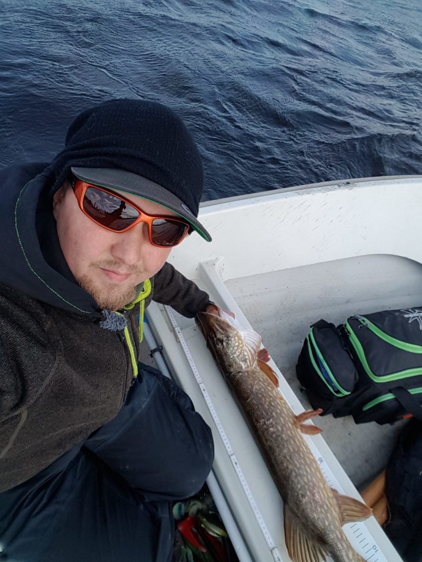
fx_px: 341
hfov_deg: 63.4
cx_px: 211
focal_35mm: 21
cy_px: 281
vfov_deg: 79.0
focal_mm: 2.1
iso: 50
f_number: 1.7
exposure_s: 1/1348
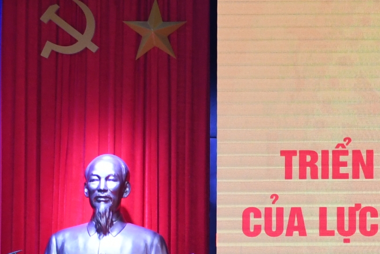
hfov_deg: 10.9
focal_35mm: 186
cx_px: 386
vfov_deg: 7.3
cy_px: 290
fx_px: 1964
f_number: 4
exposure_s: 1/200
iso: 1000
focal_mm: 30
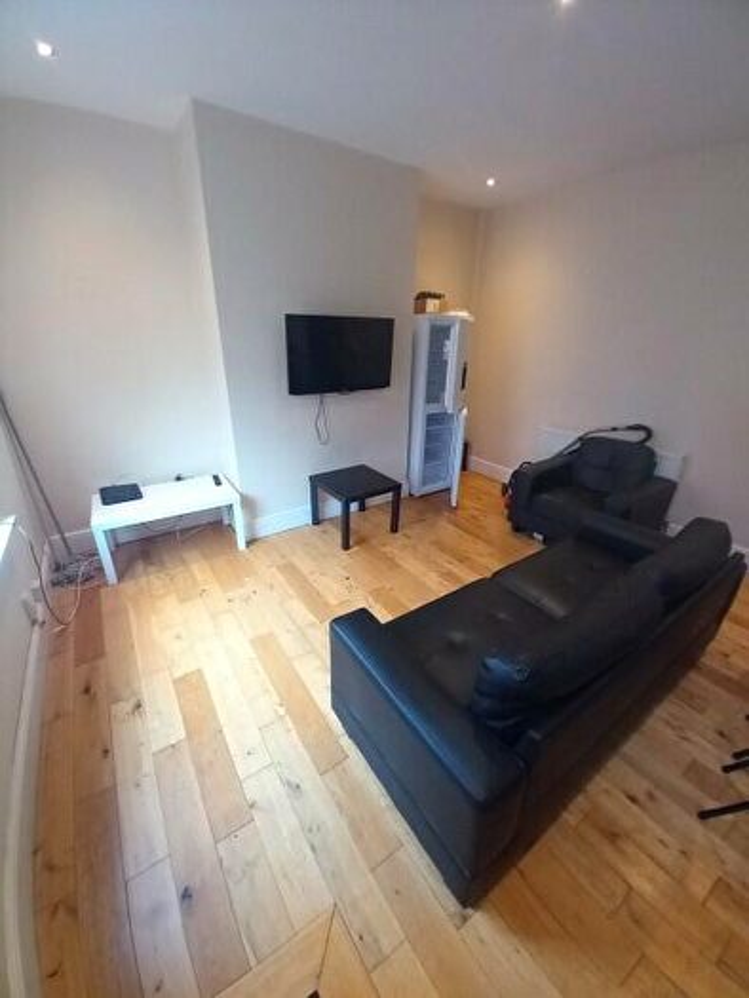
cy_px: 499
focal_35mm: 13
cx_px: 374
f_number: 2.2
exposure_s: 1/33.3
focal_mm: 1.13
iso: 200
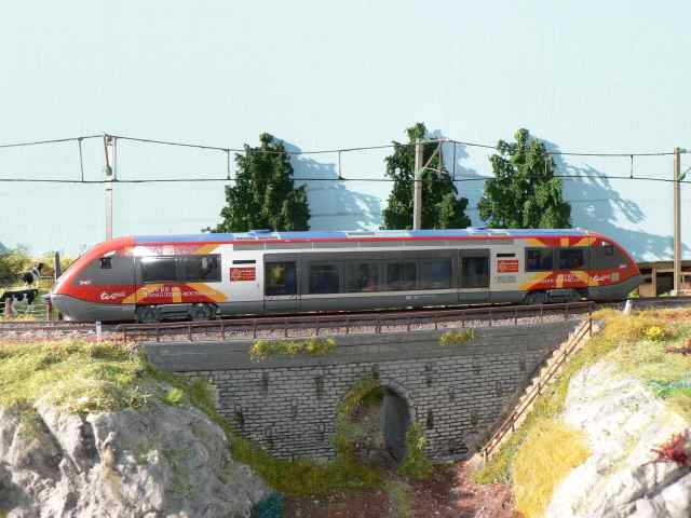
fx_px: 719
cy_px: 259
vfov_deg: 39.7
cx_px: 346
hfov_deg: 51.4
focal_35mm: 36
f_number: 4
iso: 80
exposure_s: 1/250
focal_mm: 6
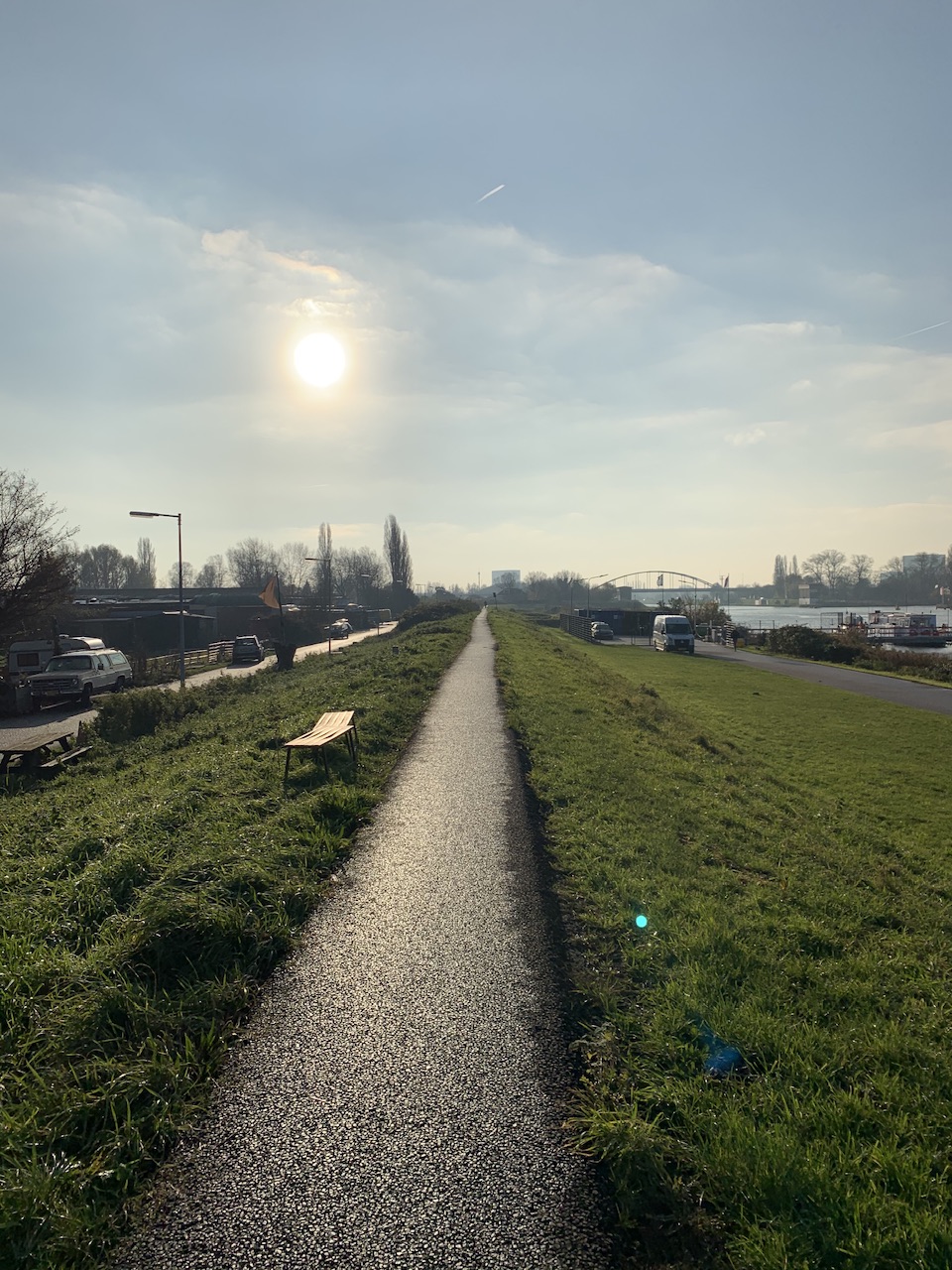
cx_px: 476
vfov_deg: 67.3
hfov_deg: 53.1
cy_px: 635
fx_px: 953
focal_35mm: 26
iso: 25
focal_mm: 4.25
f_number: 1.8
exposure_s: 1/10526
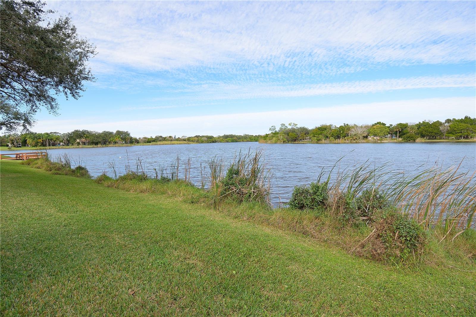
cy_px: 158
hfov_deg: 100.4
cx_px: 238
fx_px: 198
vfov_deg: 77.3
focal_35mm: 15
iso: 100
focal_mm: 10
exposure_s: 1/200
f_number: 6.3
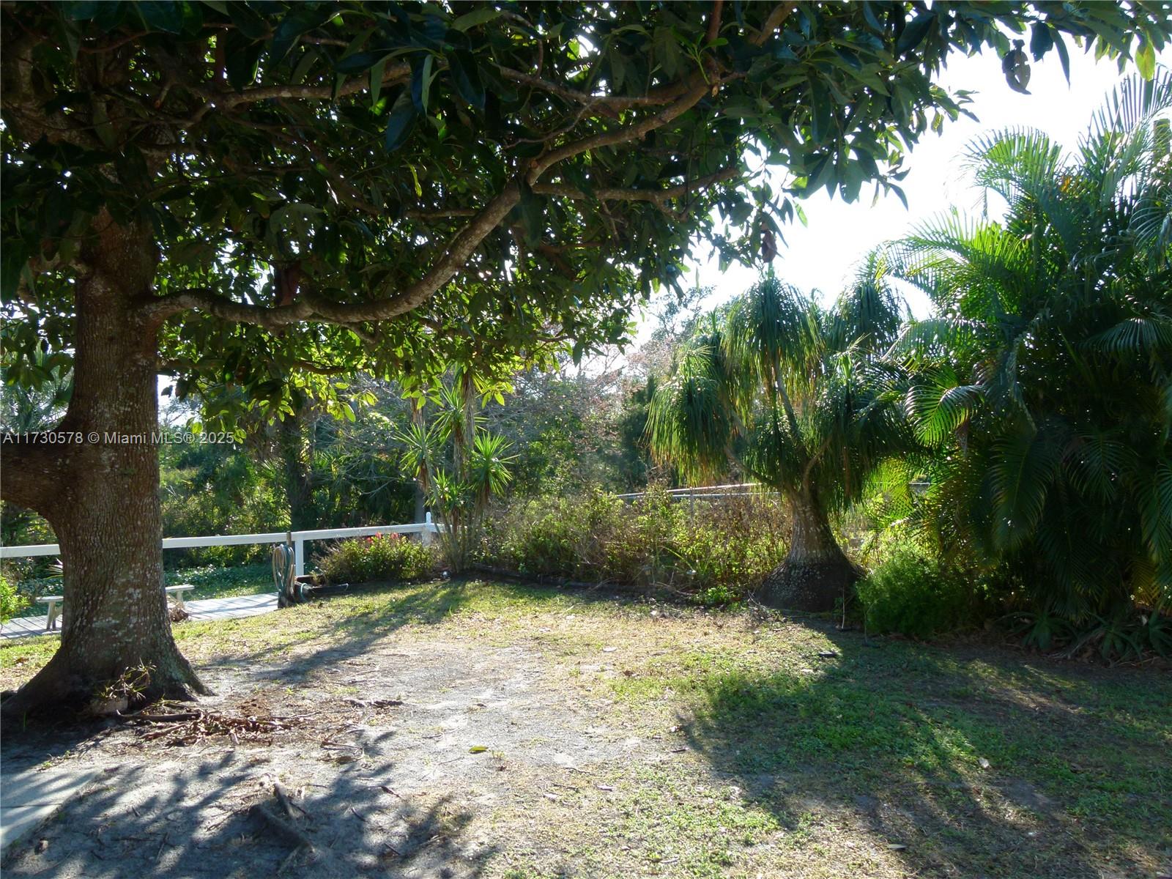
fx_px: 846
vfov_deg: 54.9
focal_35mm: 25
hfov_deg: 69.4
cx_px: 586
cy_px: 440
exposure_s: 1/200
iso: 100
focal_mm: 4.5
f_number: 4
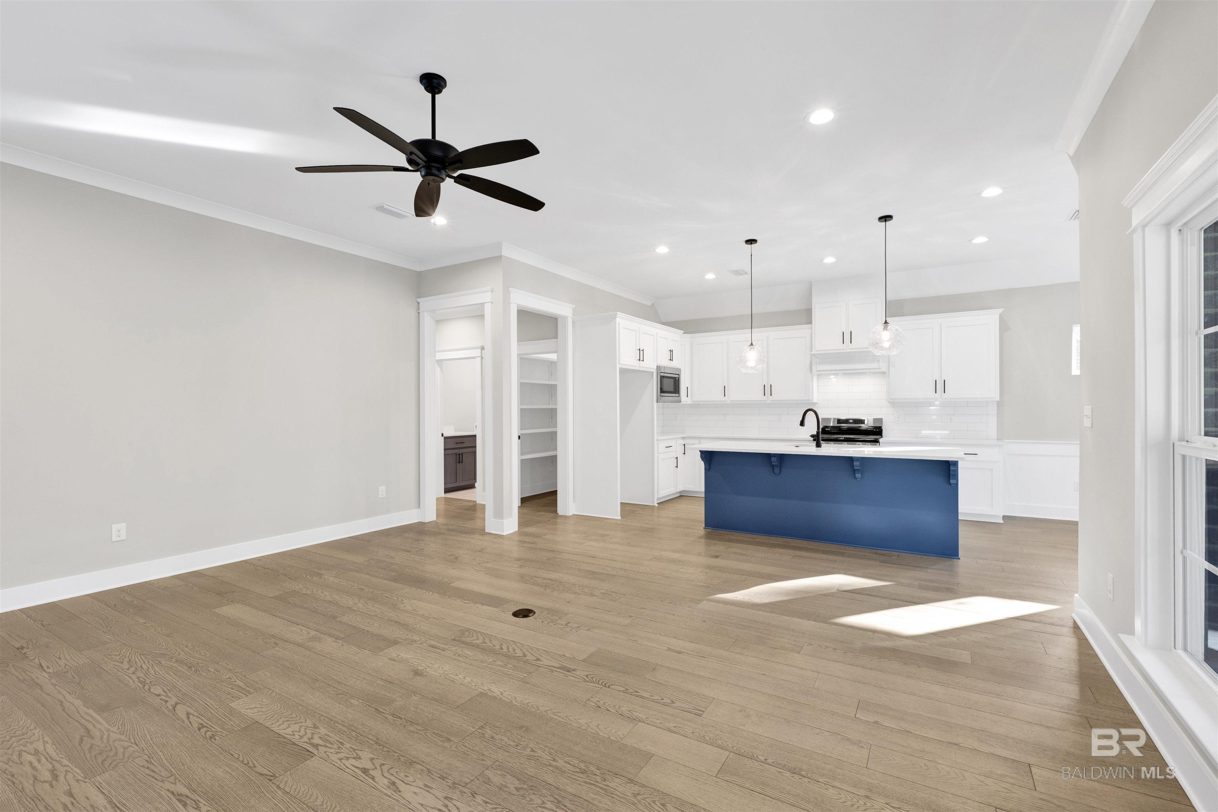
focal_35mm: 15
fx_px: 507
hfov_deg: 100.4
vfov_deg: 77.3
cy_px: 406
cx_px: 609
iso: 400
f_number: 11
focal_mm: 15
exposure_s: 1/5
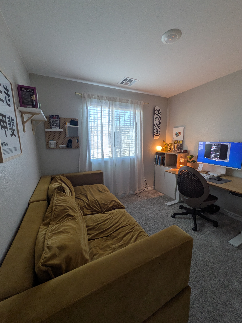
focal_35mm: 14
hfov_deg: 85.7
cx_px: 121
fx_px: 130
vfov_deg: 102.0
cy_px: 162
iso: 54
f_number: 2.2
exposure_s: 1/40
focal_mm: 1.83
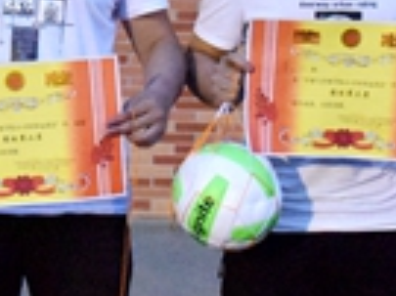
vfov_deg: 11.5
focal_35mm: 128
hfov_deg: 15.4
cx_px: 114
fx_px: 1463
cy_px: 79
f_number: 4
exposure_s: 1/160
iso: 12800
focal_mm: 30
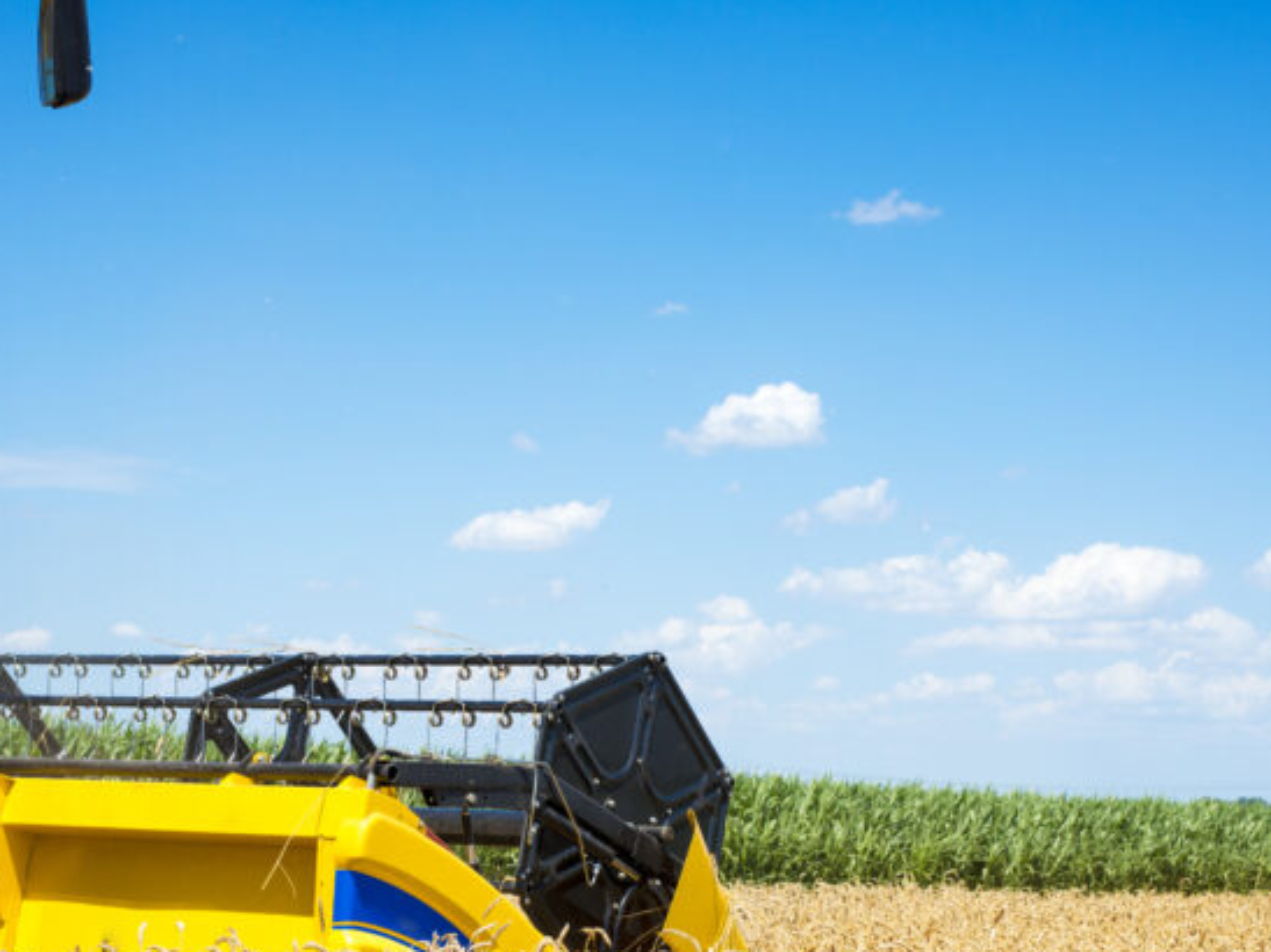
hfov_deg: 21.8
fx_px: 3304
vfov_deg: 16.3
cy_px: 753
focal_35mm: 90
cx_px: 525
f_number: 10
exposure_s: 1/500
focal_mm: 50
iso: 250
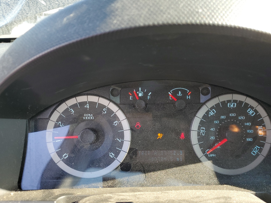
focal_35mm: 30
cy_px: 115
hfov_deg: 59.8
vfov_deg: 46.7
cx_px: 153
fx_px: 235
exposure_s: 1/169
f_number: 1.5
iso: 50
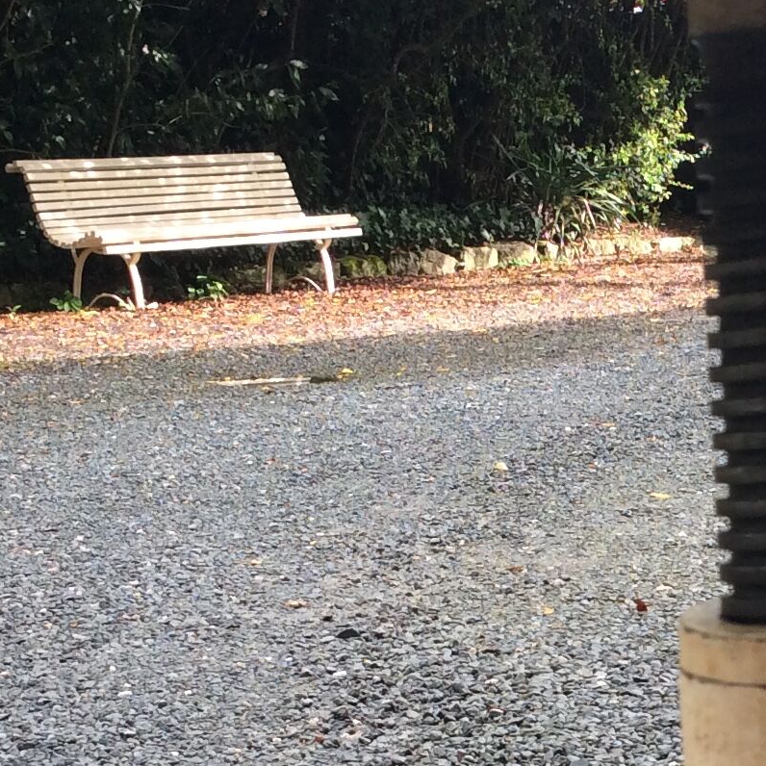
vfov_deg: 18.7
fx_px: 2303
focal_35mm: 92
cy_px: 635
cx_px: 691
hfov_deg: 18.6
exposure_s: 1/237
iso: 32
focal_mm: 3.3
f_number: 2.4
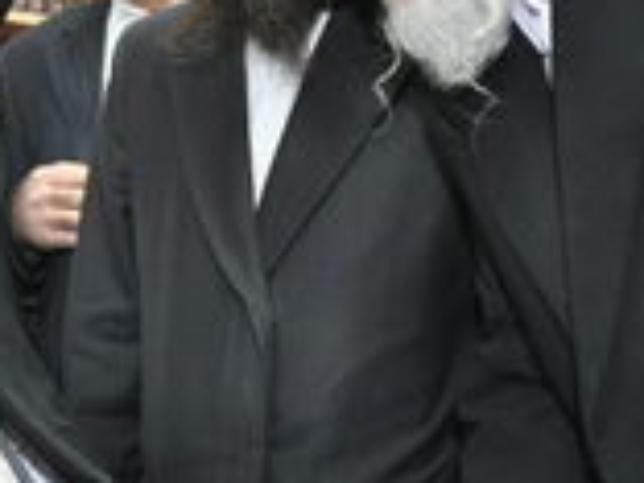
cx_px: 111
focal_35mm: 74
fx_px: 1377
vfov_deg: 19.6
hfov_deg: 25.8
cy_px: 76
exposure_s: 1/60
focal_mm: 20
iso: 800
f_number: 4
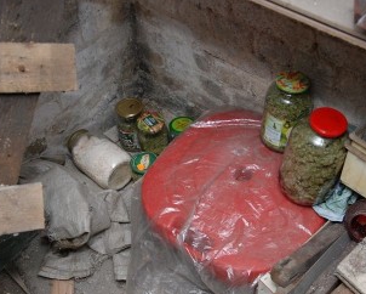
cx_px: 224
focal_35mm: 56
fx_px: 607
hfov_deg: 33.4
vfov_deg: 27.2
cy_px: 153
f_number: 5
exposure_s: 1/60
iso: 500
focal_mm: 30
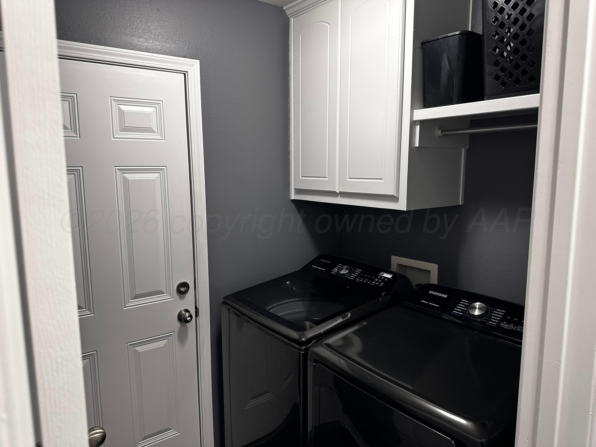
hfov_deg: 71.6
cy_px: 224
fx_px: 413
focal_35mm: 24
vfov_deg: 56.8
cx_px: 298
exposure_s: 1/60
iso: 200
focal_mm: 6.86
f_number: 1.78
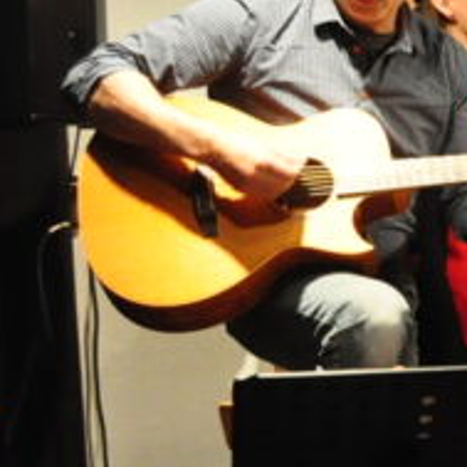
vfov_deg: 14.2
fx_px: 1862
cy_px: 341
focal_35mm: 122
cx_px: 1093
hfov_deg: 11.8
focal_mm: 20
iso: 3200
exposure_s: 1/25
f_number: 3.8
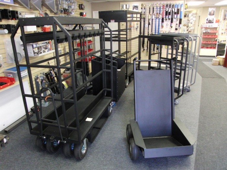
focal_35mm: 26
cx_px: 114
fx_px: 170
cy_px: 85
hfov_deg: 67.3
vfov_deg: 53.1
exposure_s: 1/20
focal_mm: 4.6
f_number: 2.8
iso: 400
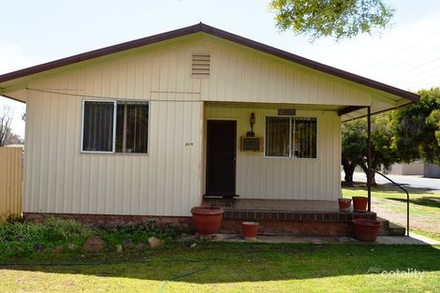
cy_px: 146
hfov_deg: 59.5
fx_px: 385
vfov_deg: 41.7
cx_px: 220
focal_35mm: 32
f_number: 9
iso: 100
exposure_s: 1/200
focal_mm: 21
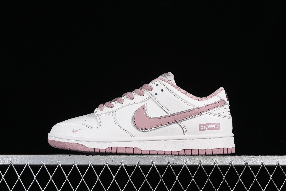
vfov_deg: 18.2
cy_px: 96
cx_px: 143
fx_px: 596
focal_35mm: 75
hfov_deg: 27.0
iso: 160
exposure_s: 1/80
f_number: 8
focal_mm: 50
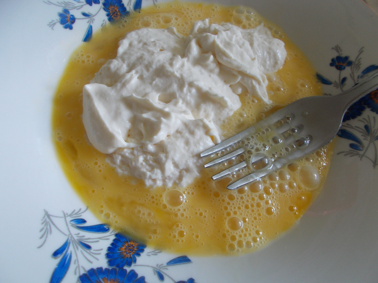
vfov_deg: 53.1
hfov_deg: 67.3
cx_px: 189
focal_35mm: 26
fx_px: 284
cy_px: 142
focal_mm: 4.6
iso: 125
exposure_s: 1/25
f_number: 3.2
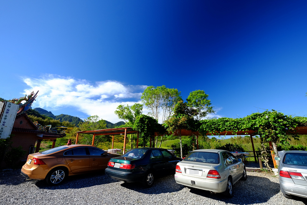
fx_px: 128
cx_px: 154
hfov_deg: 100.4
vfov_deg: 77.3
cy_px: 102
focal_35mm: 15
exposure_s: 1/40
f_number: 10
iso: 200
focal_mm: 10
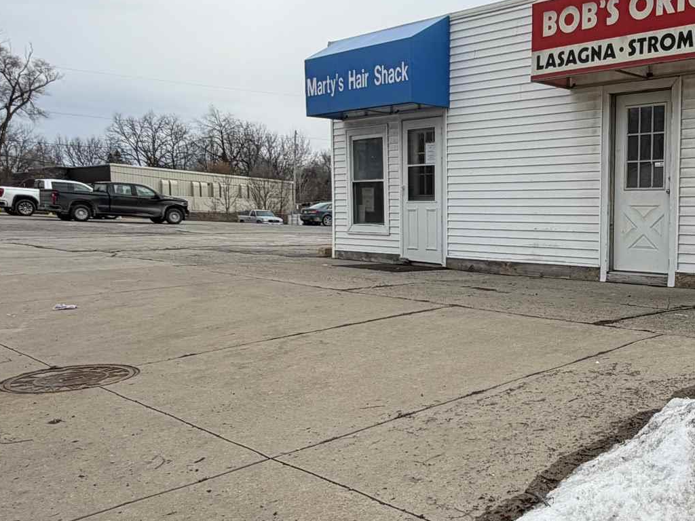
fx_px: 843
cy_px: 308
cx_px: 631
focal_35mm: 42
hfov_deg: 41.1
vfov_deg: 34.3
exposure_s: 1/770
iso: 20
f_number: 2.2
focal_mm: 2.22
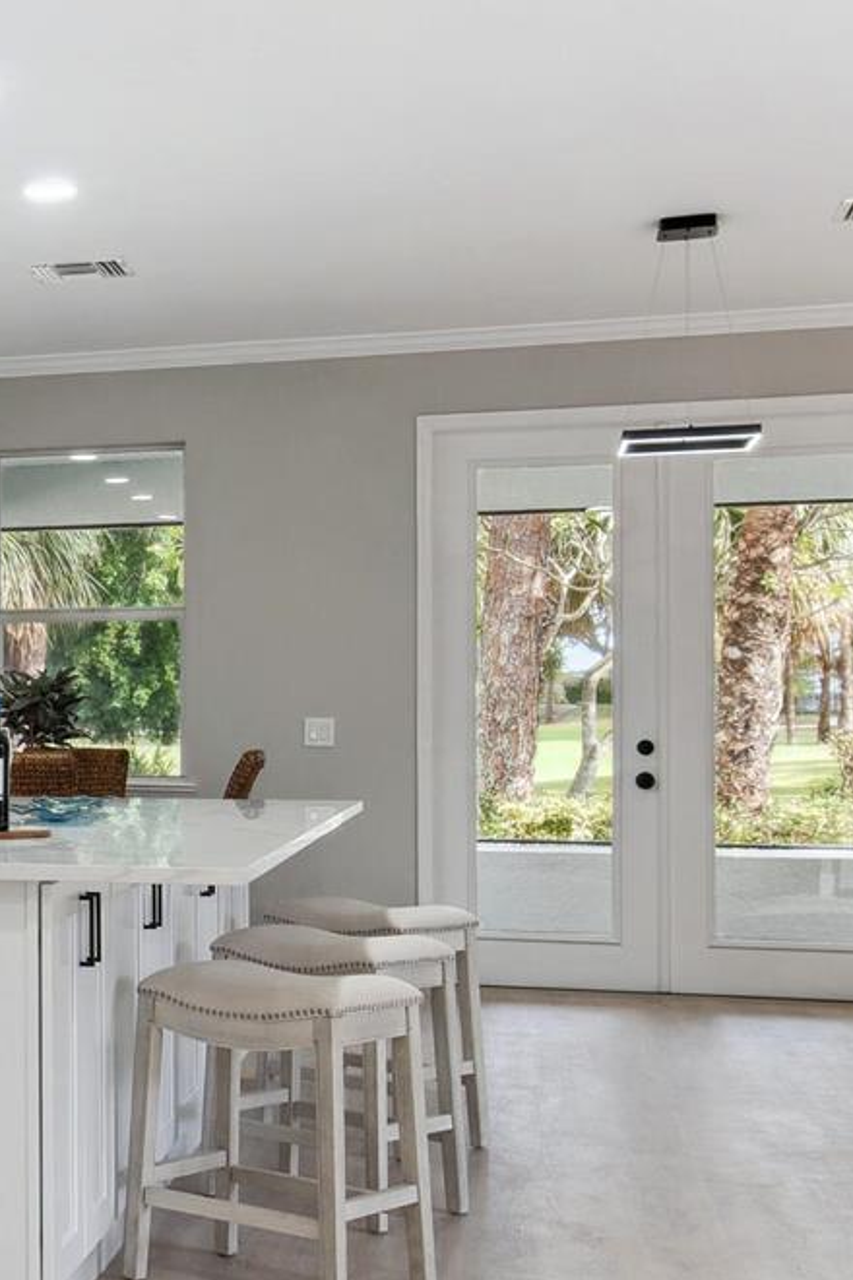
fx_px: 2097
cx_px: -357
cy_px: 718
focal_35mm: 59
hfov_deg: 20.3
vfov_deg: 33.9
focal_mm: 19
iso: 160
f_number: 8
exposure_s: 1/25
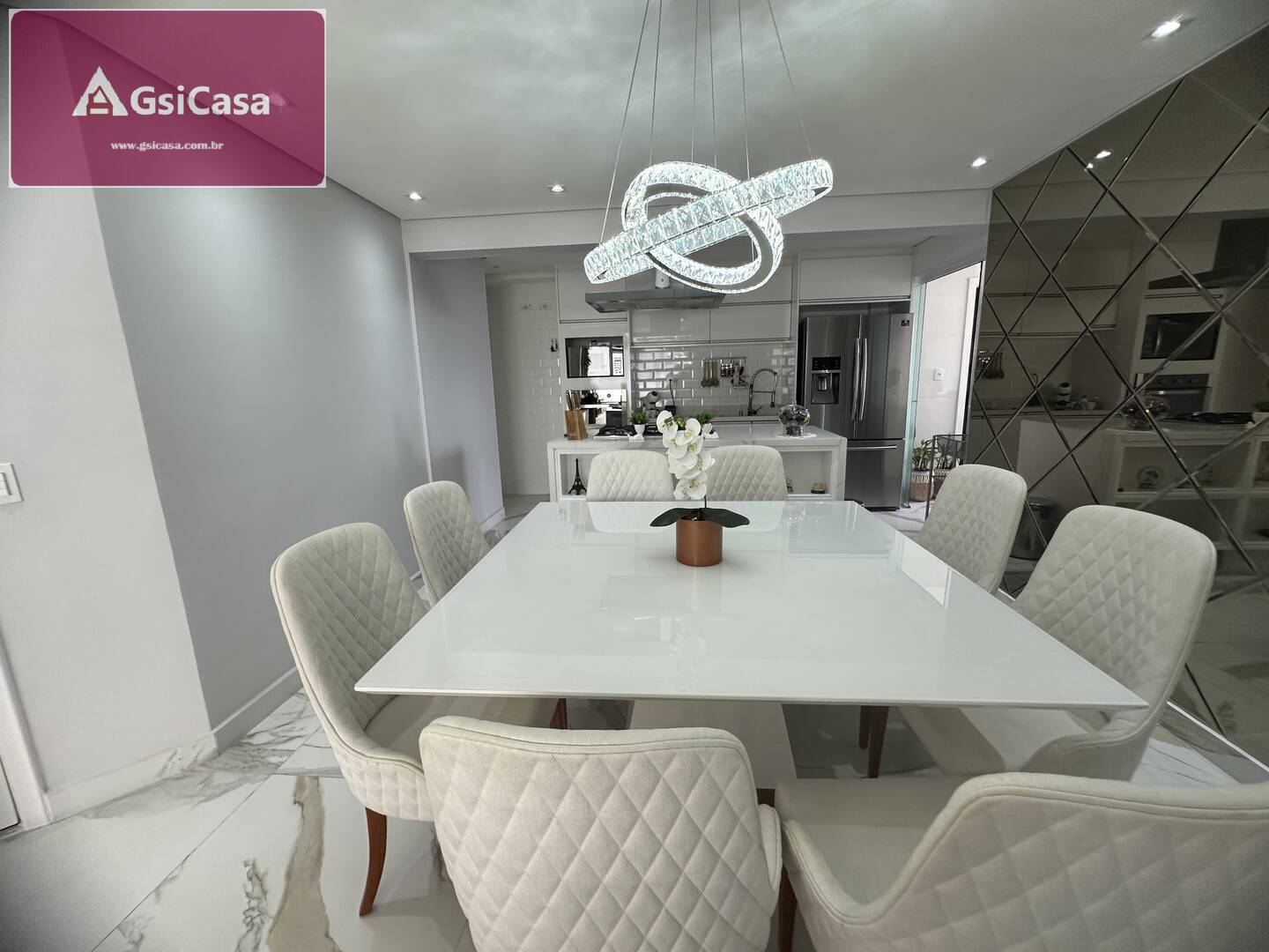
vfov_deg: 85.7
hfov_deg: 102.1
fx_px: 513
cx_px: 634
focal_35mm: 14
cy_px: 476
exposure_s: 1/120
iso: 125
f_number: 2.2
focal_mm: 2.22
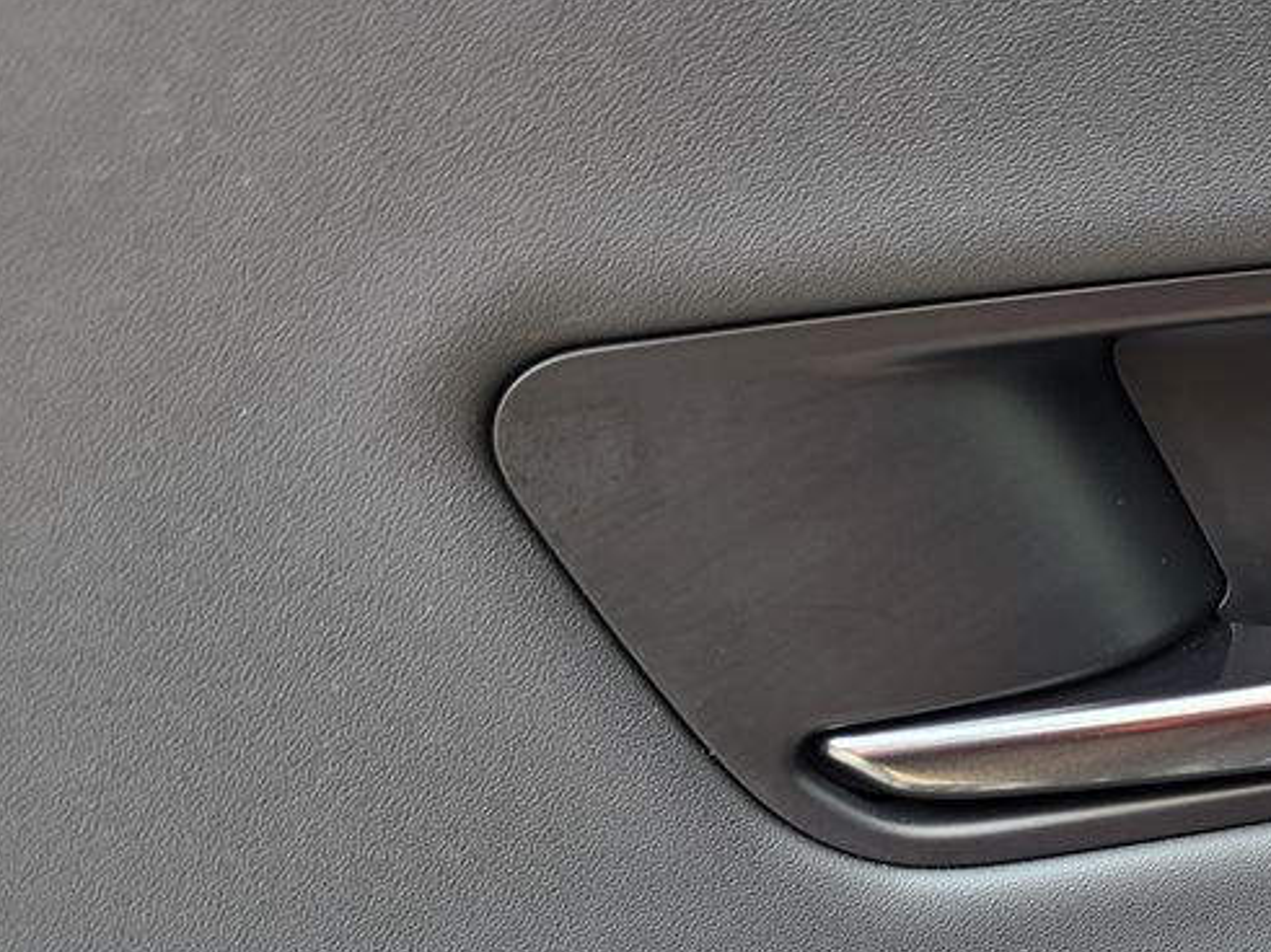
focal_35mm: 48
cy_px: 898
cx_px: 1307
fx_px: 1762
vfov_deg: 28.8
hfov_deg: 35.4
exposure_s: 1/180
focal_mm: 6.3
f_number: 1.7
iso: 64
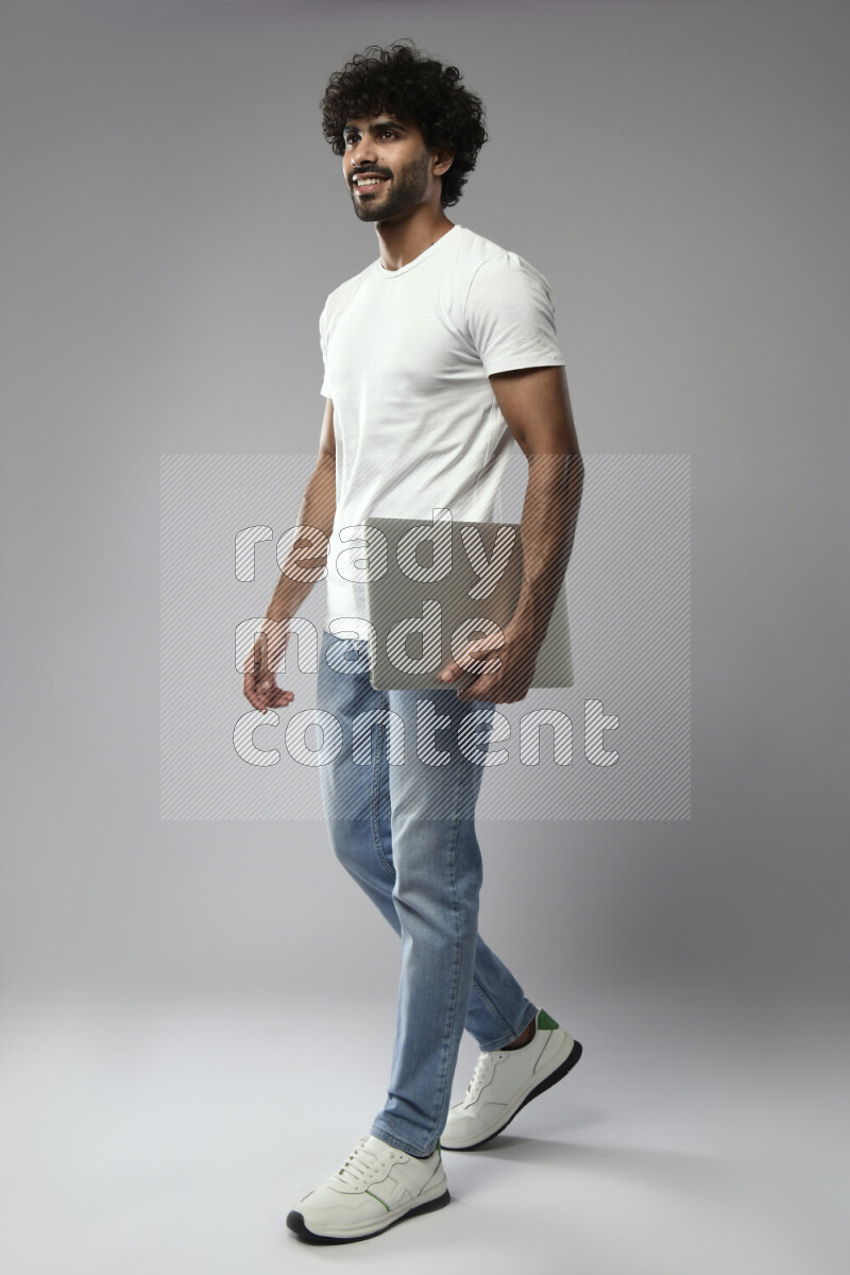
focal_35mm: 36
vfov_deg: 53.1
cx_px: 425
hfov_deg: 36.9
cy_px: 638
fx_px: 1275
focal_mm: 36
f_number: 6.3
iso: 400
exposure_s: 1/160
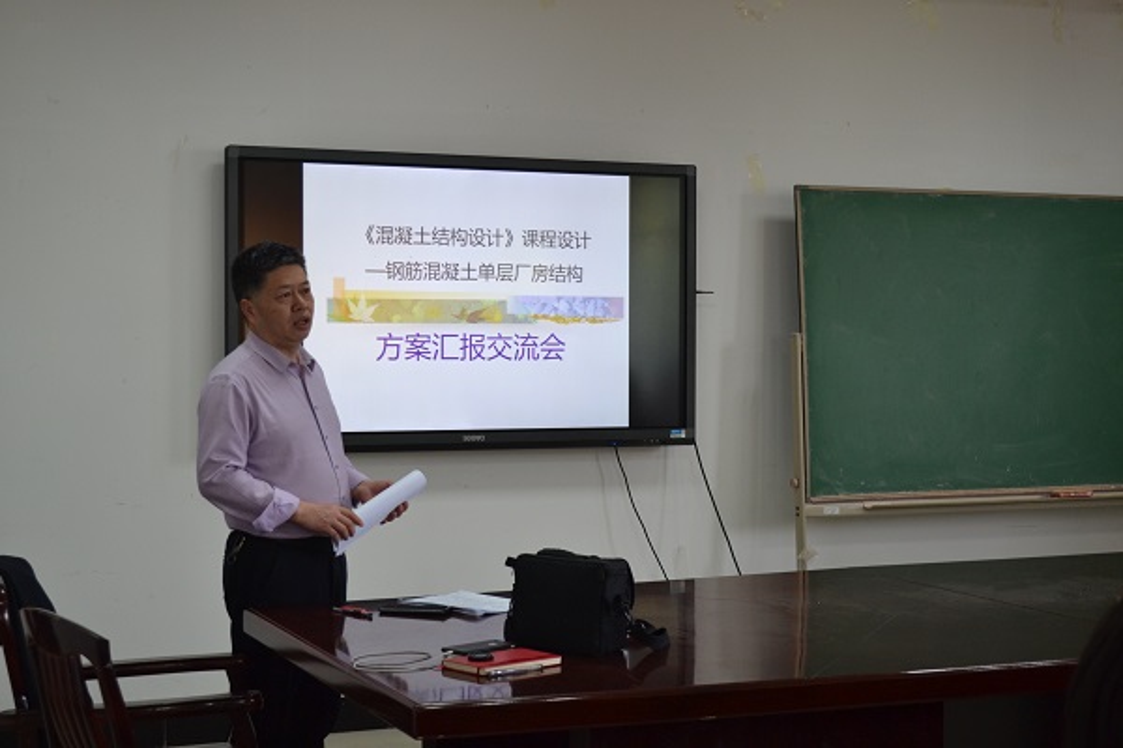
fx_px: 1778
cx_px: 562
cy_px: 374
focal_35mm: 57
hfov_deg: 35.1
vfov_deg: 23.8
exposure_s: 1/60
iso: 560
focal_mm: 38
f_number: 5
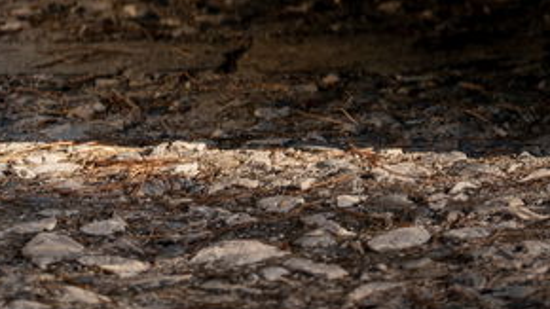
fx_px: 2698
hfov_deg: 11.0
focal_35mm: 185
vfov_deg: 6.4
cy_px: -295
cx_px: 948
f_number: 3.5
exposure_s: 1/100
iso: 100
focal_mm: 50
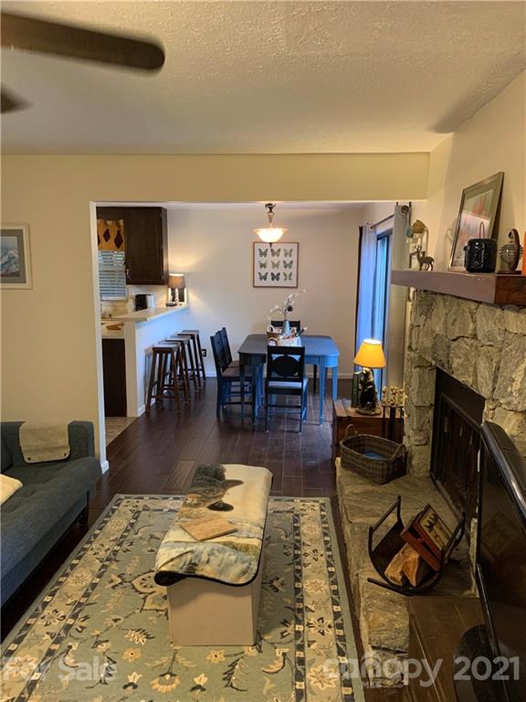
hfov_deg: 53.1
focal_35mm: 26
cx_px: 263
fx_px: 527
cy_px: 351
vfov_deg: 67.3
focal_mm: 4.25
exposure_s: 1/40
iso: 400
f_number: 1.8
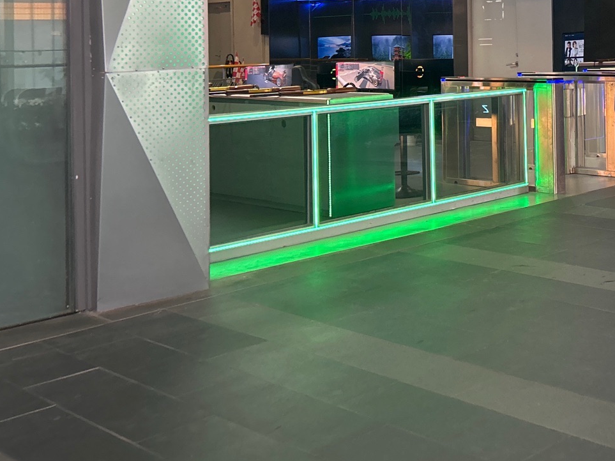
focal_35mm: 54
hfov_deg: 32.4
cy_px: 15
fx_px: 959
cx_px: 632
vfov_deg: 25.8
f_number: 1.5
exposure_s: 1/76
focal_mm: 5.7
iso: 125
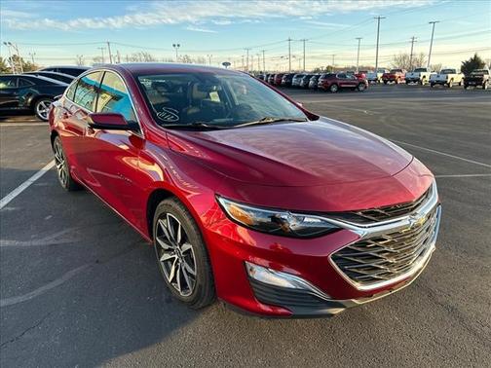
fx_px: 340
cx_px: 246
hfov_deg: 71.6
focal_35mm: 24
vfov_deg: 56.8
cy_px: 184
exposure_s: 1/496
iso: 80
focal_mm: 6.86
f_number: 1.78
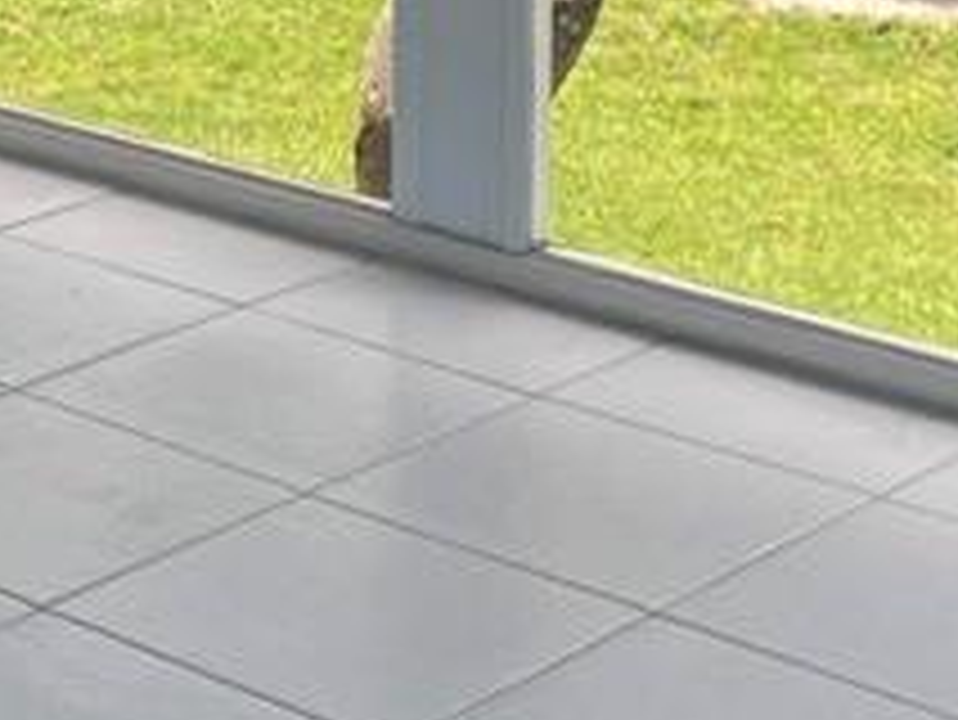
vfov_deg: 11.6
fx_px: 3461
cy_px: -180
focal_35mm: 125
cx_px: -333
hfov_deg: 15.0
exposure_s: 1/465
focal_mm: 4.25
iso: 32
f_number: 1.8
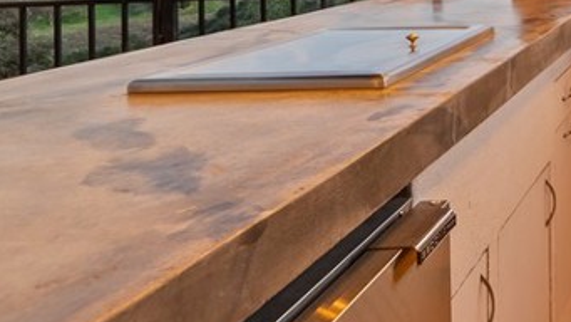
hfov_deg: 34.7
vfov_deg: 24.1
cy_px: -85
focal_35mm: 44
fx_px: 666
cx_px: 718
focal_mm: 14
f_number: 8
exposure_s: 5
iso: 100
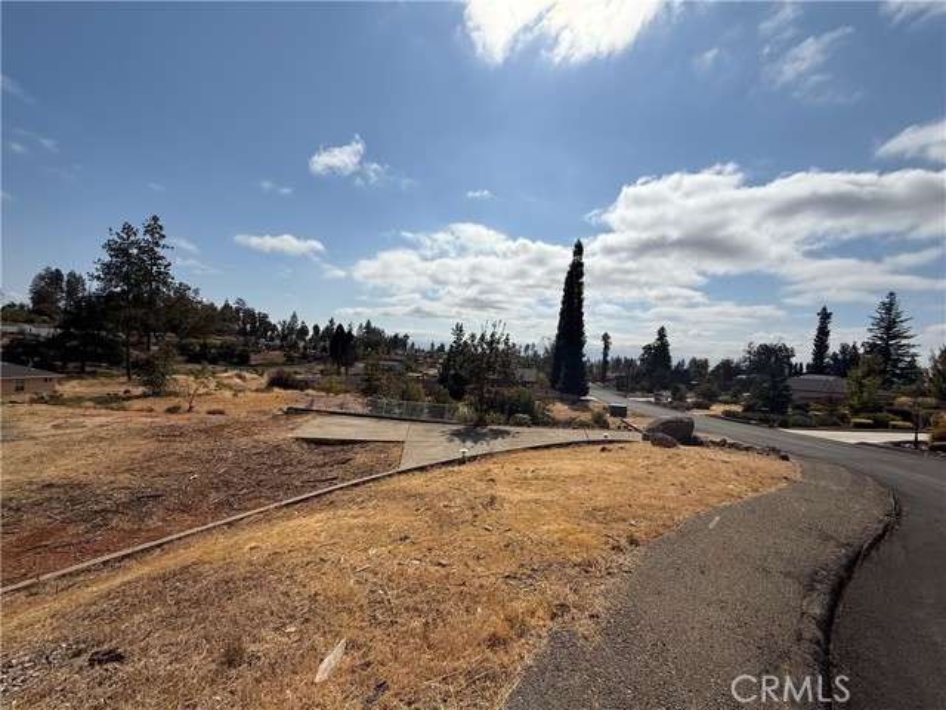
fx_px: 383
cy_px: 355
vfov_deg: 85.7
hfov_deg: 102.1
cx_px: 473
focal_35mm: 14
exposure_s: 1/6173
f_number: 2.2
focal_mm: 2.22
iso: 40
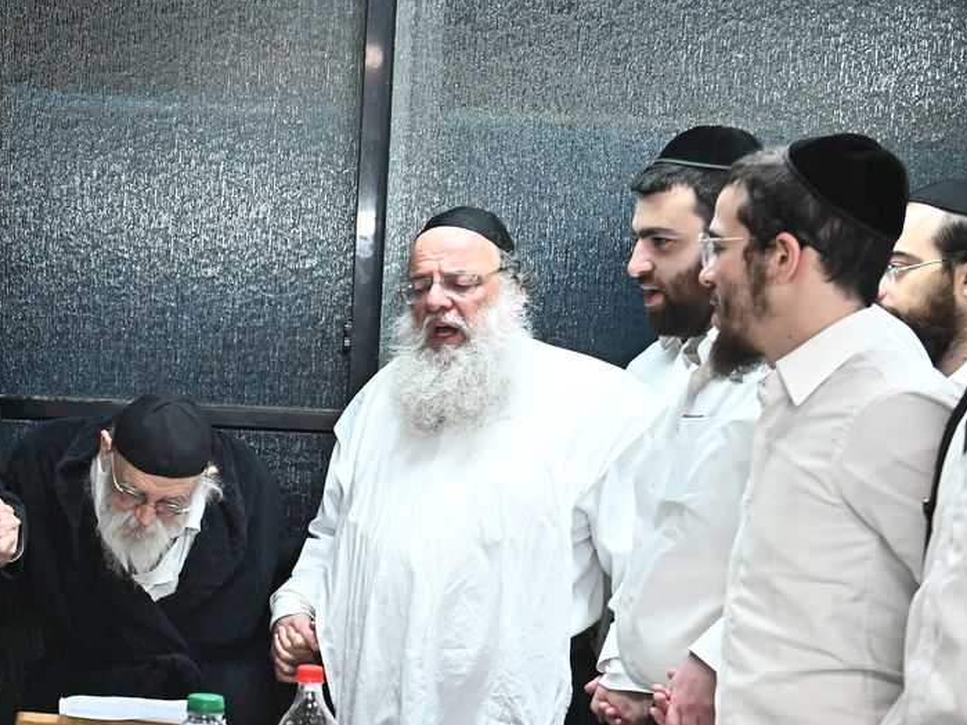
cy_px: 530
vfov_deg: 19.0
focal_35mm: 77
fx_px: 2151
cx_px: 84
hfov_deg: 24.6
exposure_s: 1/160
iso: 3200
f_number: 7.1
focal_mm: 40
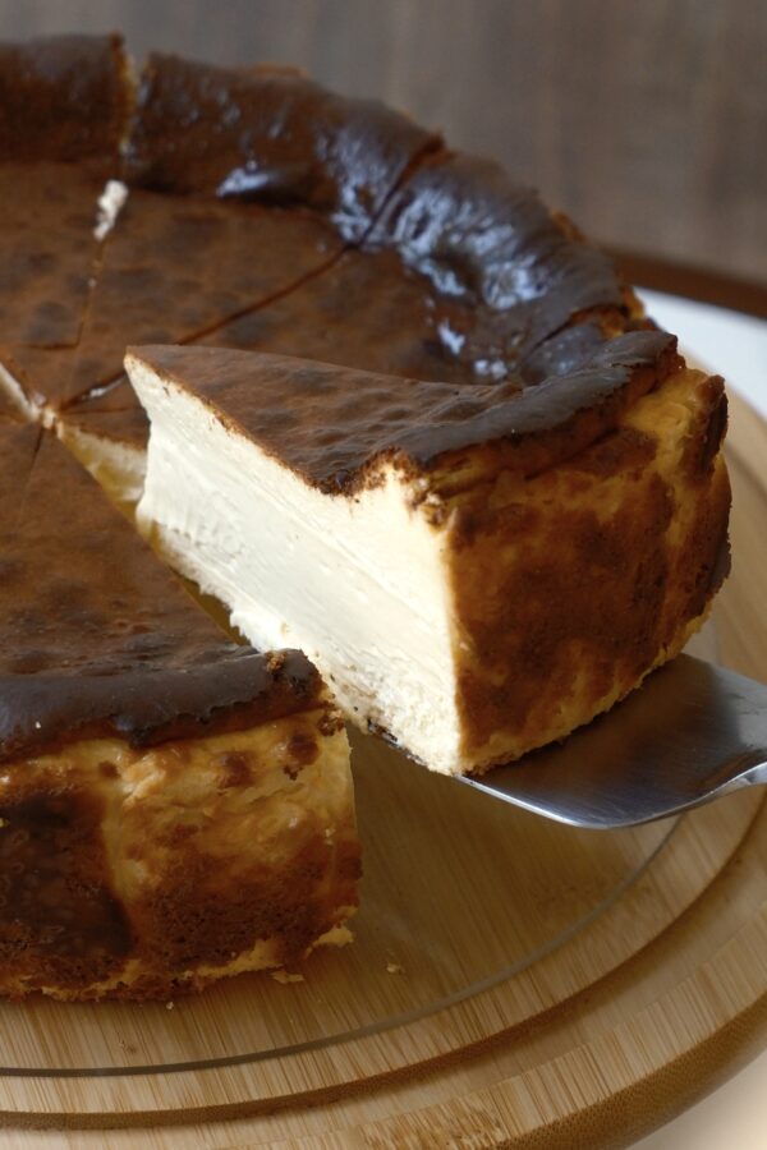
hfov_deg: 18.2
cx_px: 384
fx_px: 2397
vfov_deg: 27.0
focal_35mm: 75
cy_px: 575
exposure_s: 1/320
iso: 800
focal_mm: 50
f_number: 4.5
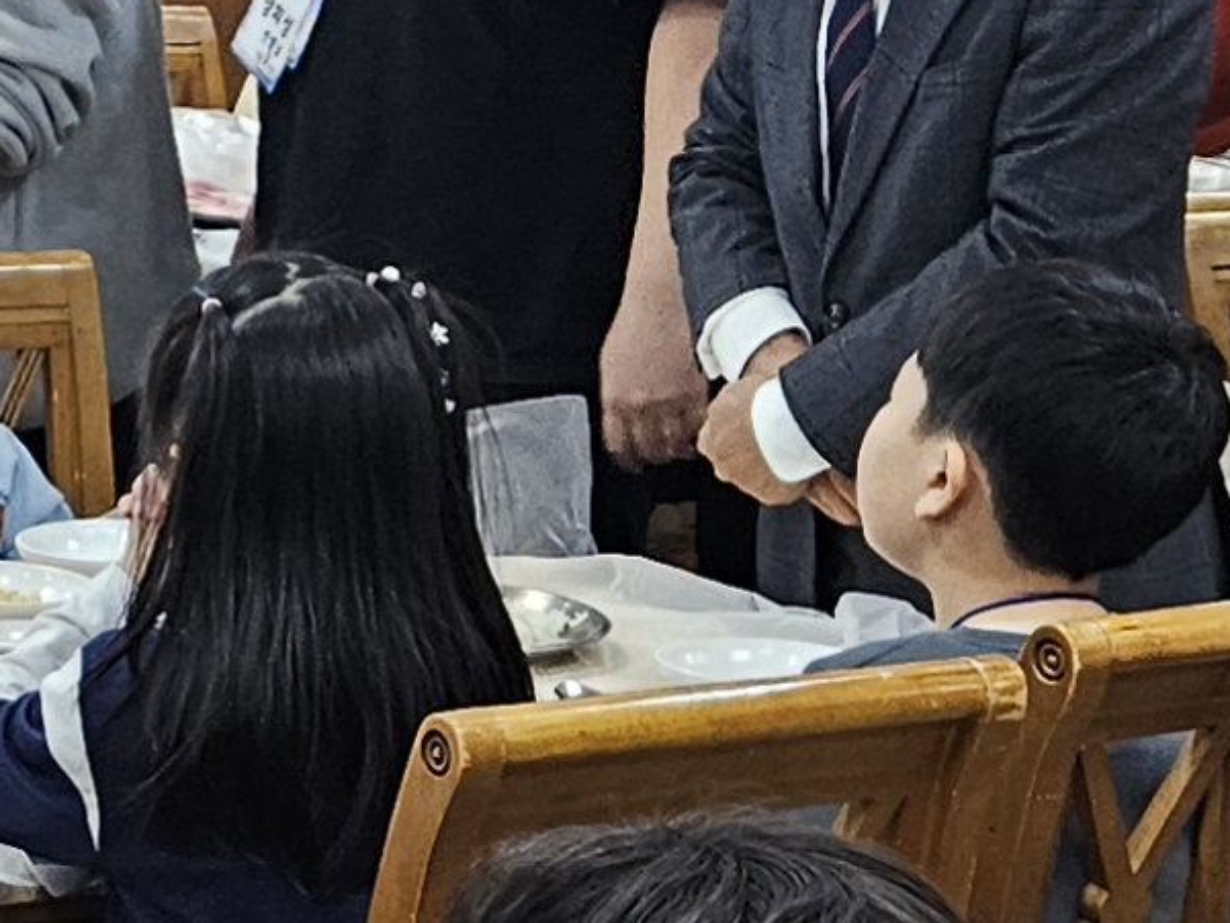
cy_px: -65
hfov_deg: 12.4
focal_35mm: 153
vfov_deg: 9.6
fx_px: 5438
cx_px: -497
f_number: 1.8
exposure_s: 1/120
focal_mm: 5.4
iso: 200
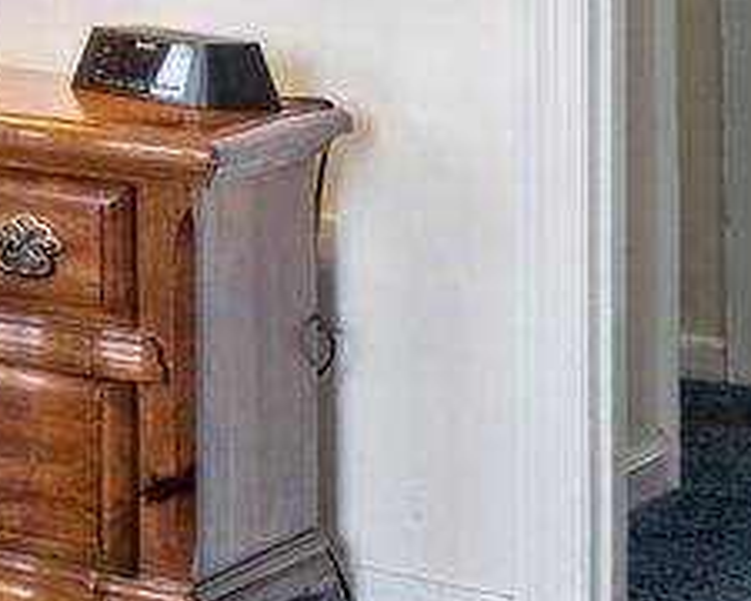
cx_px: -2190
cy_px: -342
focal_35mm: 145
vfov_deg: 10.2
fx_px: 3223
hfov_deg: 8.2
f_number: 9
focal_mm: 17
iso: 200
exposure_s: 1/10
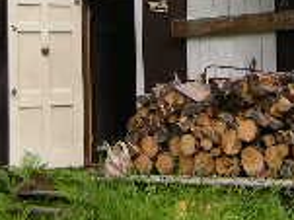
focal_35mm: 119
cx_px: 179
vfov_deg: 12.3
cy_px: -10
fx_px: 1010
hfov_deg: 16.5
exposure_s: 1/333
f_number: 2.8
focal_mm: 4.7
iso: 64
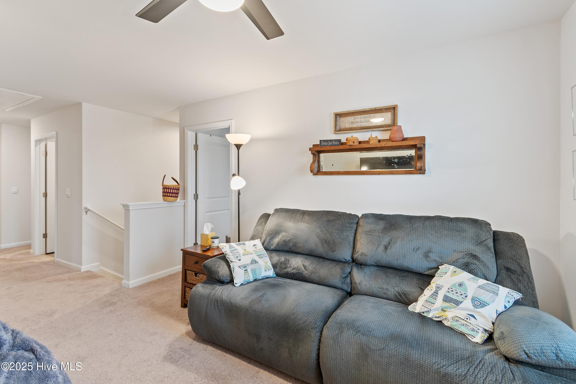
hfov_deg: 100.4
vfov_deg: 77.3
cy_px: 192
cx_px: 288
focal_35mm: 15
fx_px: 240
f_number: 4.5
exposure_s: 1/2
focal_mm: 10
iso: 100
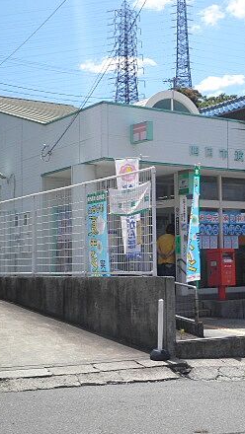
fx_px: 657
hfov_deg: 20.7
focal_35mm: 57
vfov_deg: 36.6
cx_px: 212
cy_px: 203
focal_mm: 6.4
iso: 64
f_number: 8.8
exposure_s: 1/100
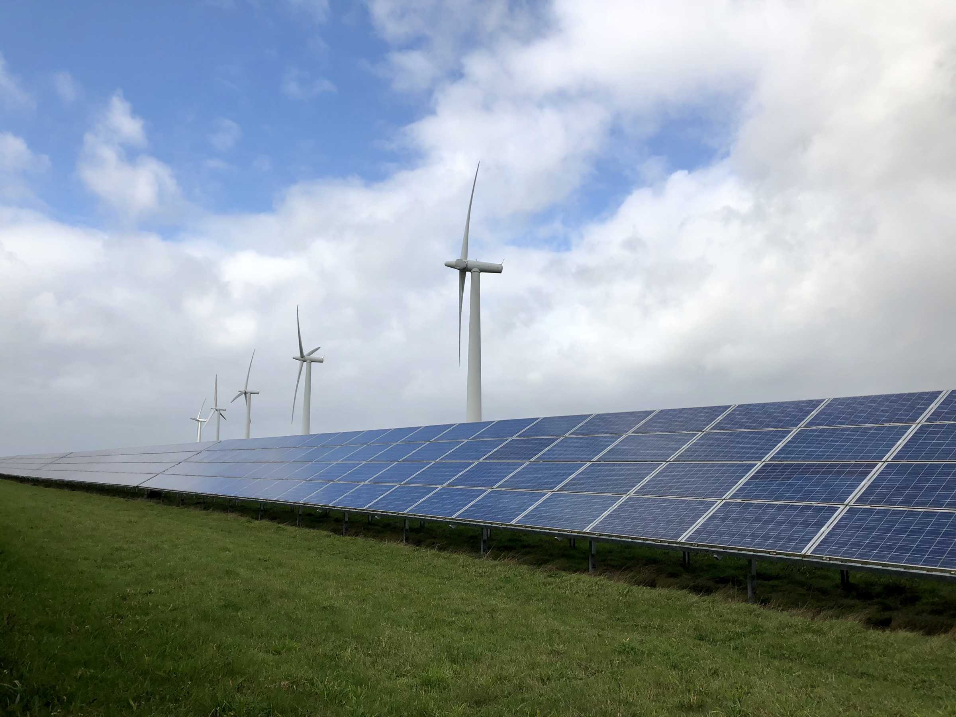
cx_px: 478
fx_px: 801
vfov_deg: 48.2
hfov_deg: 61.7
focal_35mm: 29
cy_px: 358
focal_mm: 3.99
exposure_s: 1/2183
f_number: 1.8
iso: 20
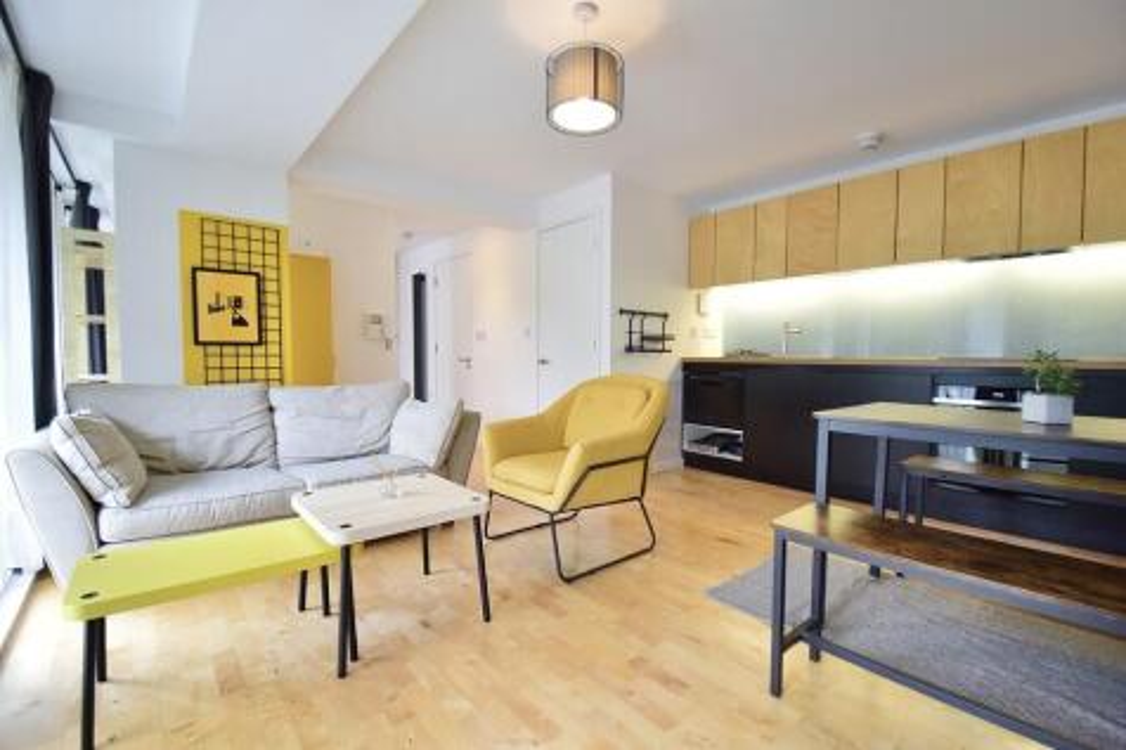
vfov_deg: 77.3
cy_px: 375
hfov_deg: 100.4
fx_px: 469
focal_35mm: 15
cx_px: 563
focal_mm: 10
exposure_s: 1/80
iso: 800
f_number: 3.5
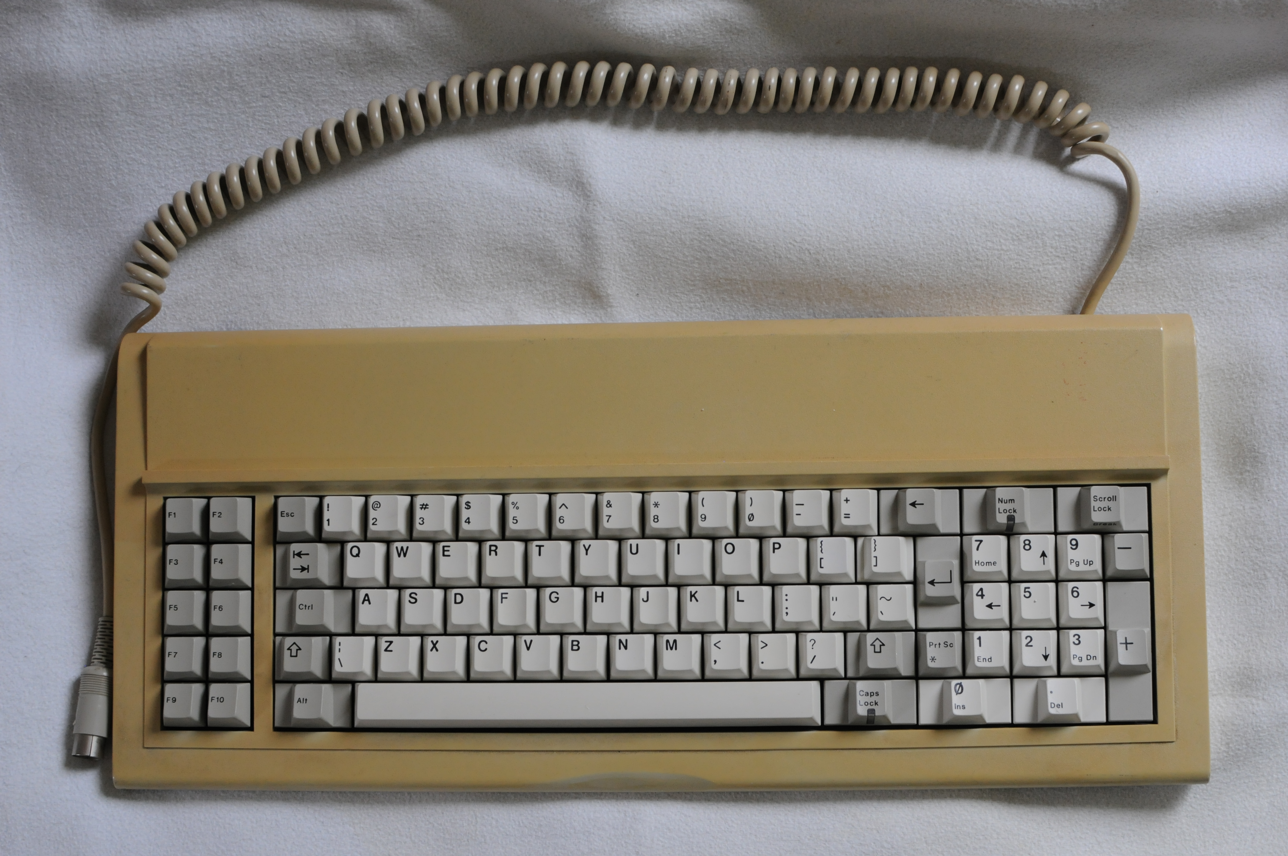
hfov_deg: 37.9
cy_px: 428
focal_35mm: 52
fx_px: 1876
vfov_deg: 25.7
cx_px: 644
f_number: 5
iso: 800
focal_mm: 35
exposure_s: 1/100
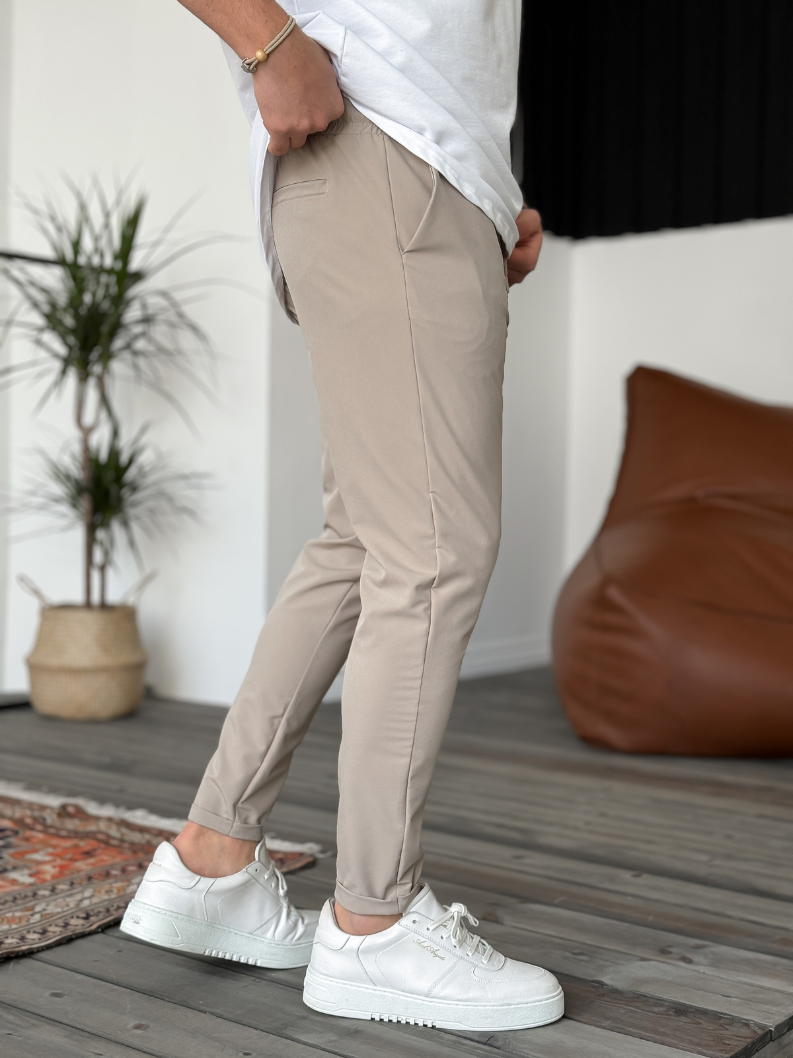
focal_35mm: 48
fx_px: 1466
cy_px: 529
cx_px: 396
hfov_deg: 30.3
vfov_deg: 39.7
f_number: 1.8
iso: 80
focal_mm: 6.86
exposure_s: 1/120
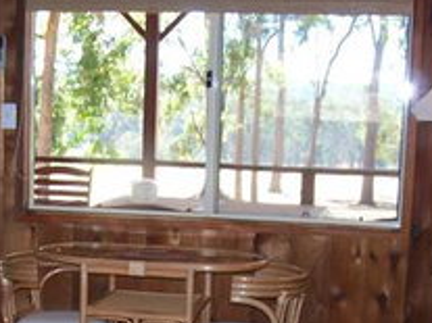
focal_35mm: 88
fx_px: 1098
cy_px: 308
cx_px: 96
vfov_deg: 16.5
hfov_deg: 22.0
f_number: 2.8
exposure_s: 1/60
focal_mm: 6.3
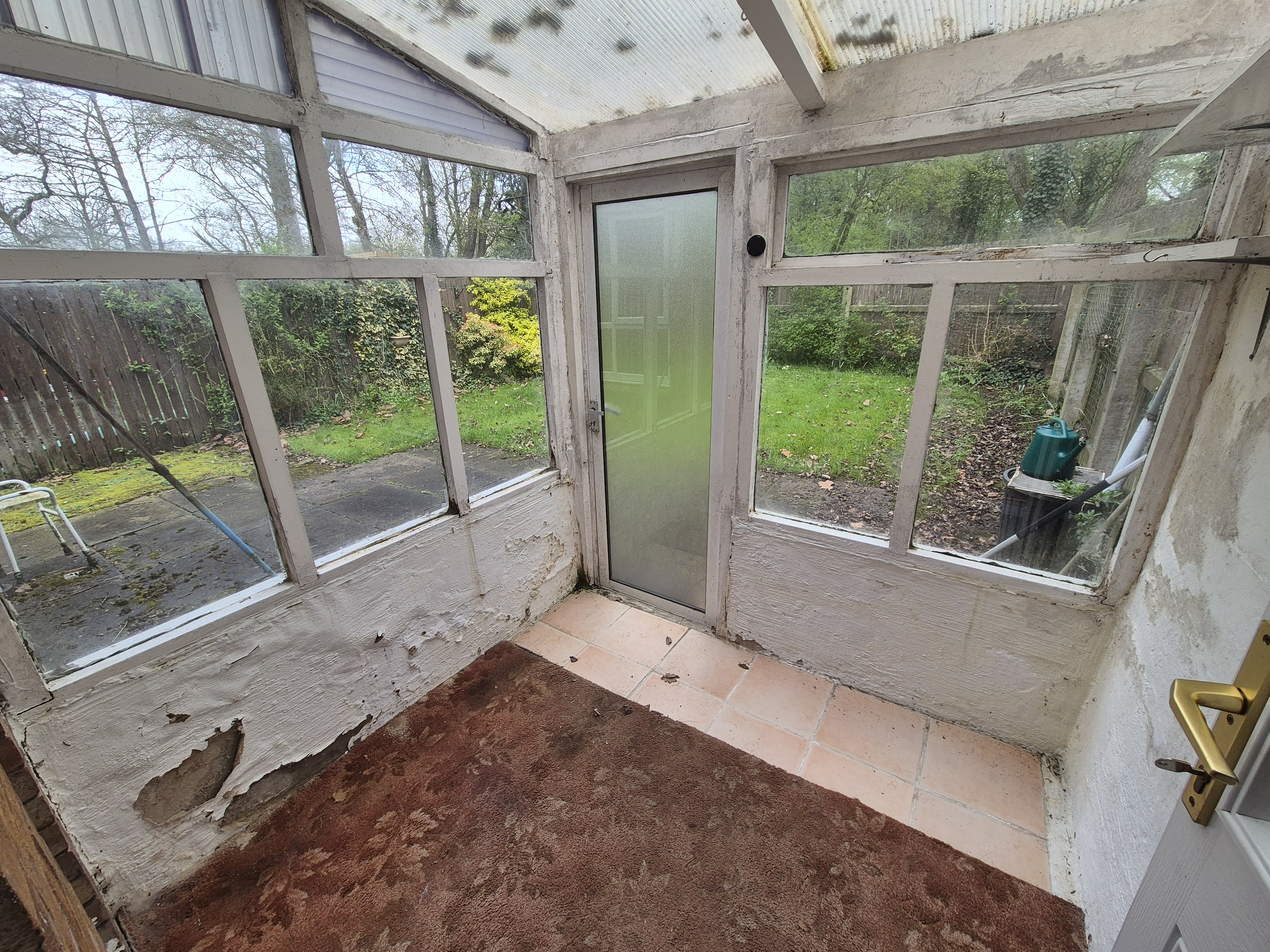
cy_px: 476
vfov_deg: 89.9
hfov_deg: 106.2
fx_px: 477
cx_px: 635
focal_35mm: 13
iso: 50
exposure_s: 1/218
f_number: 2.2
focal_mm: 2.2
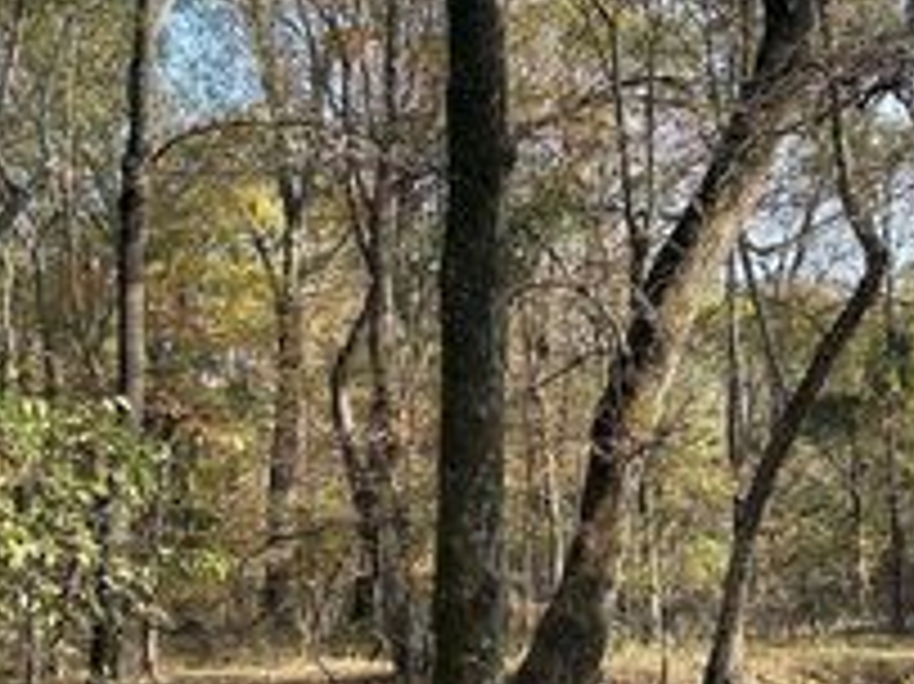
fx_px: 1689
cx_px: 513
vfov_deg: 22.9
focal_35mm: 64
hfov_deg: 30.3
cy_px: 367
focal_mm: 5.7
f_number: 1.5
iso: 50
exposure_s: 1/387
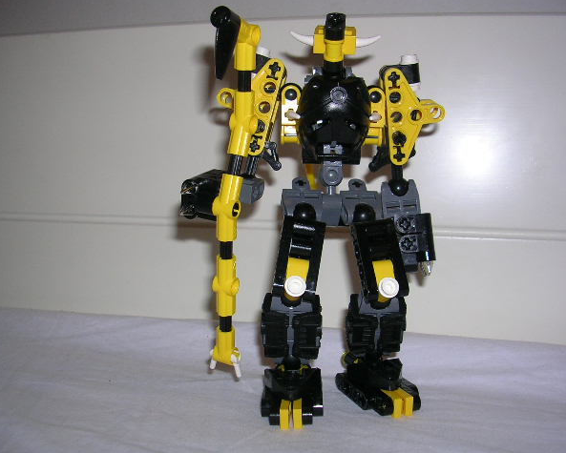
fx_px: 670
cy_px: 225
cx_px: 300
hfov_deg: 45.8
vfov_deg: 37.4
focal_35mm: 40
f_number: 2.8
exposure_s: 1/60.1
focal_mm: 5.8
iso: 50
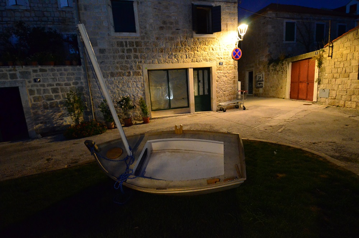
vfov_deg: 39.8
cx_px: 180
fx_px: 328
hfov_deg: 57.3
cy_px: 119
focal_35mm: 33
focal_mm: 22
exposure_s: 1/30
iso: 5000
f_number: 5.6
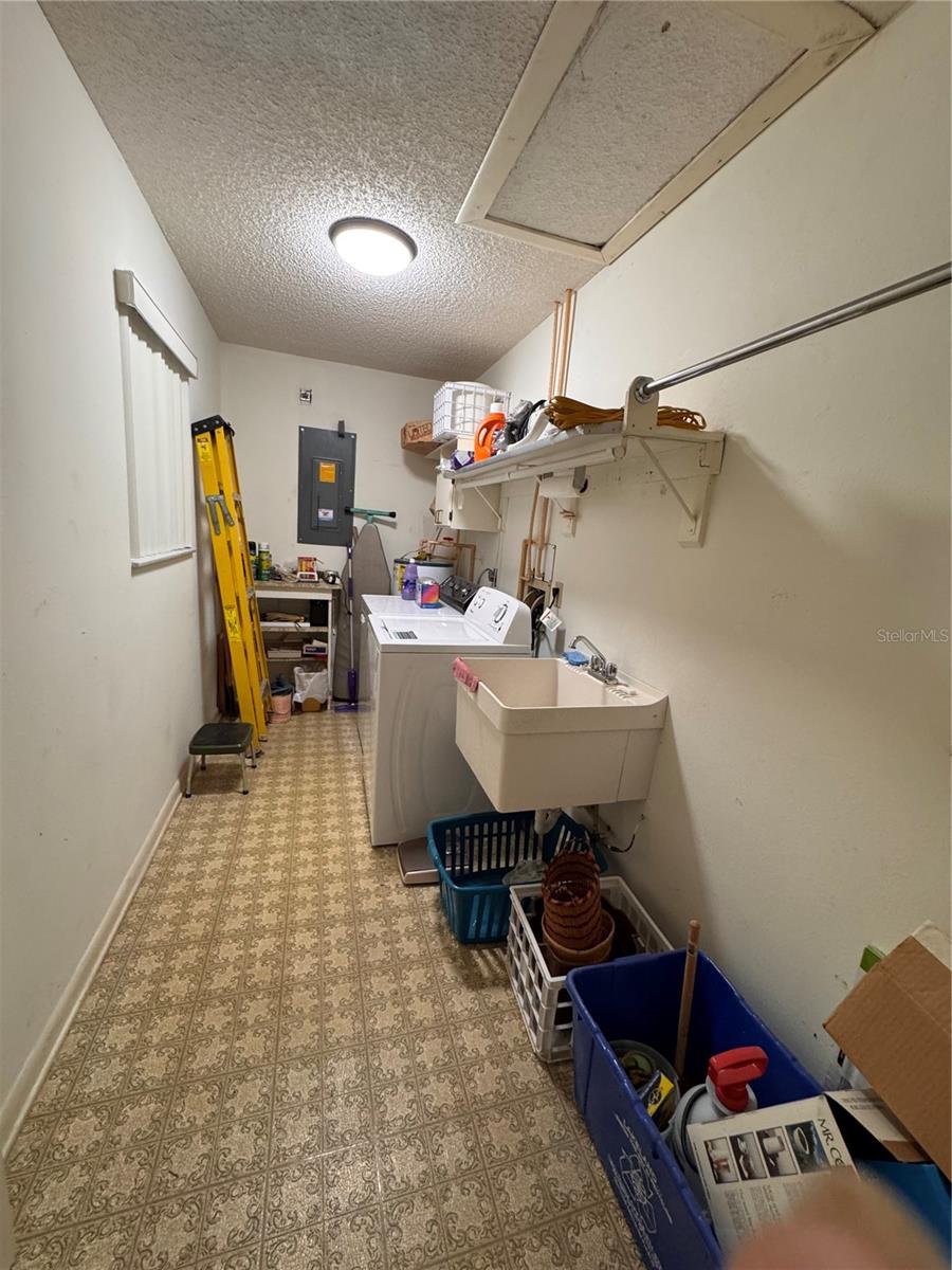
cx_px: 476
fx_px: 513
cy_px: 635
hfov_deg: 85.7
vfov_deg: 102.1
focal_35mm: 14
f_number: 2.2
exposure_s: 1/60
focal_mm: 2.22
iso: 250
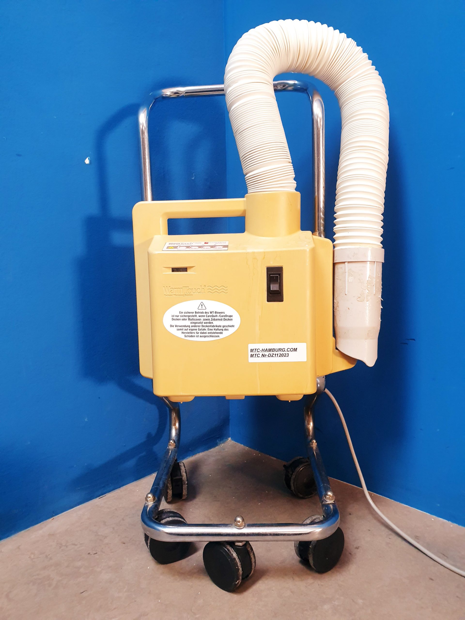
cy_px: 310
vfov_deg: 67.3
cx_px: 232
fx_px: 466
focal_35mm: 26
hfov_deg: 53.1
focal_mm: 4.3
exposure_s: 1/50
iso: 250
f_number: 2.4
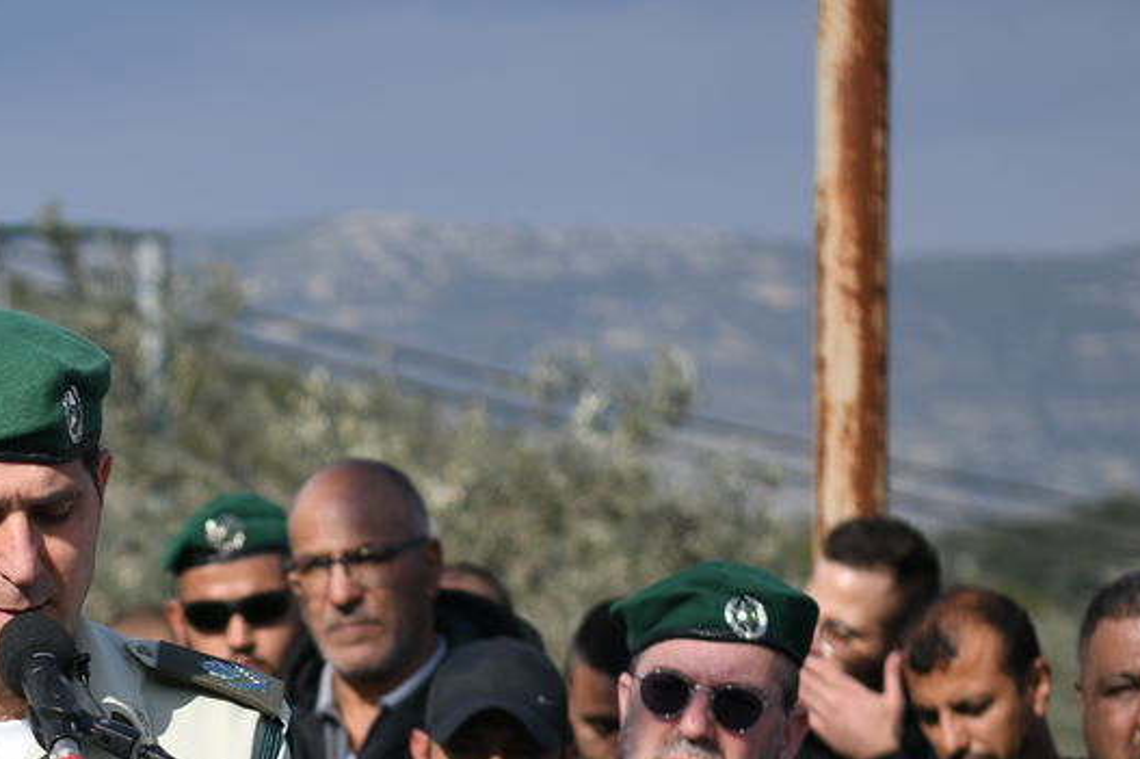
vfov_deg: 7.3
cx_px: 13
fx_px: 5888
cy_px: 972
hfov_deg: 11.0
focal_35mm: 186
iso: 125
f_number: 3.2
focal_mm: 70
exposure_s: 1/2000
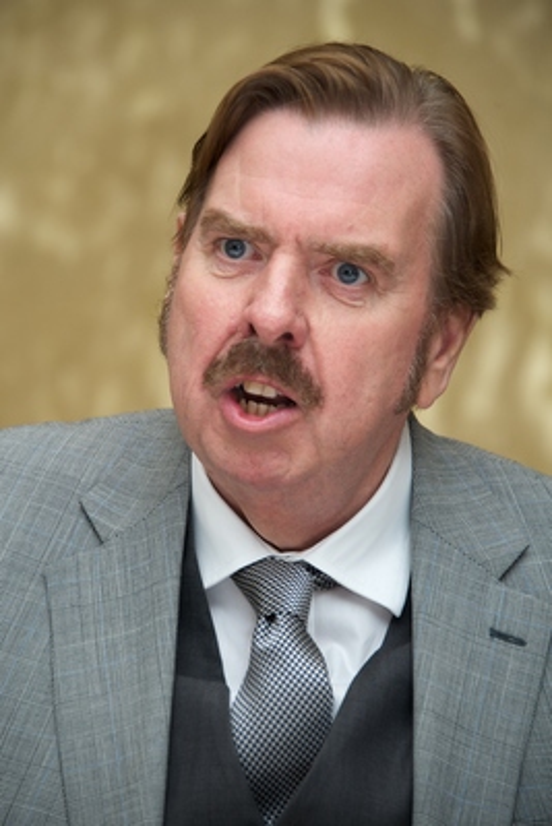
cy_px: 413
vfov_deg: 9.8
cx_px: 276
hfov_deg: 6.5
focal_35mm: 210
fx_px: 4825
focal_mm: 210
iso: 640
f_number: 5.6
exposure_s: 1/100
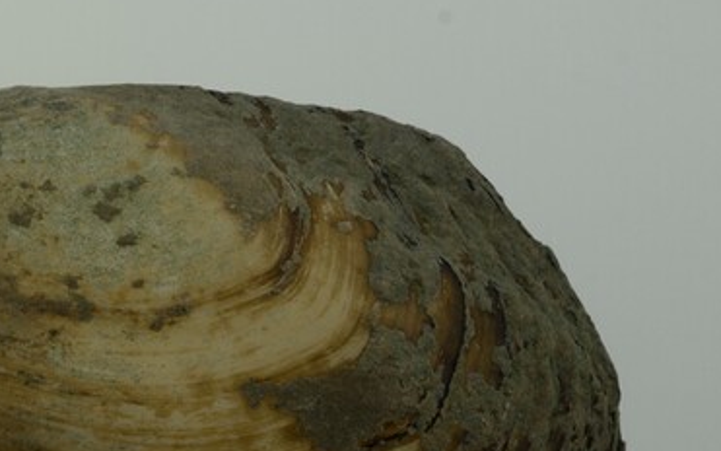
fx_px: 3891
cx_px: -435
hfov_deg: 10.2
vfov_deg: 6.6
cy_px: 223
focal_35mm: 198
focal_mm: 60
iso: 100
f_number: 10
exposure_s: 1/160
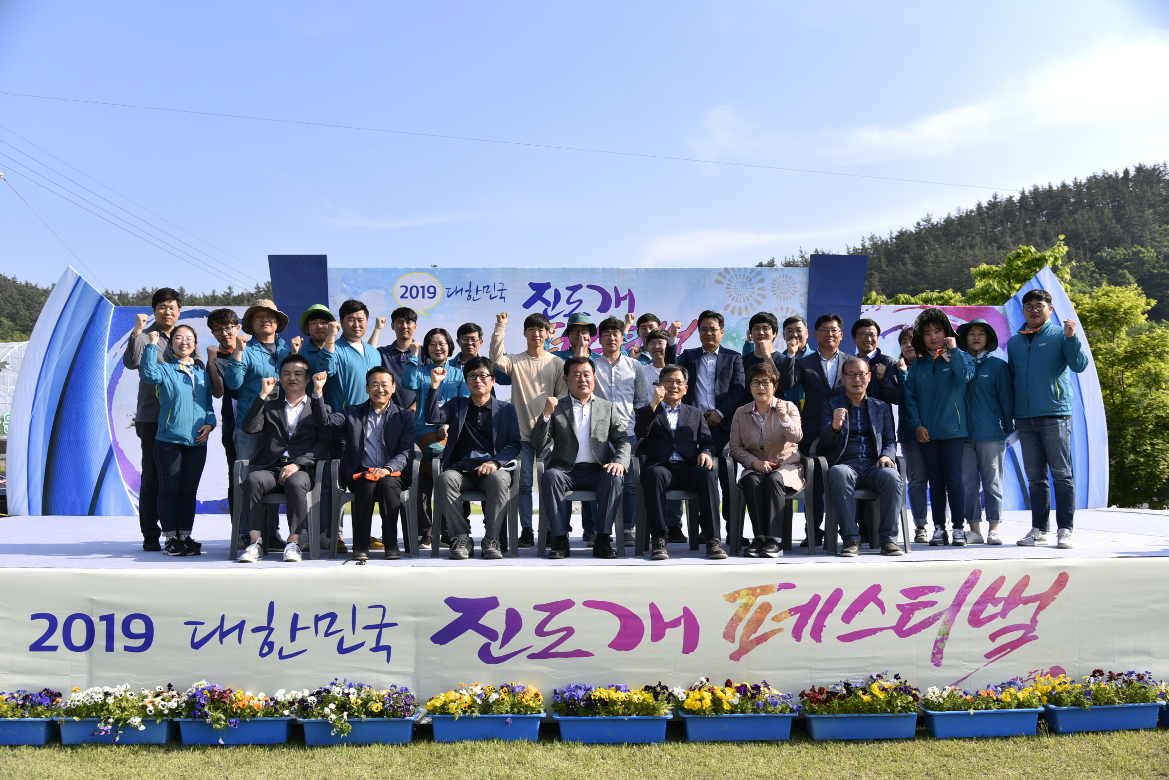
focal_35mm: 30
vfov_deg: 43.6
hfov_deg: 61.9
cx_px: 584
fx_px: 974
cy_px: 390
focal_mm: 30
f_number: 5
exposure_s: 1/160
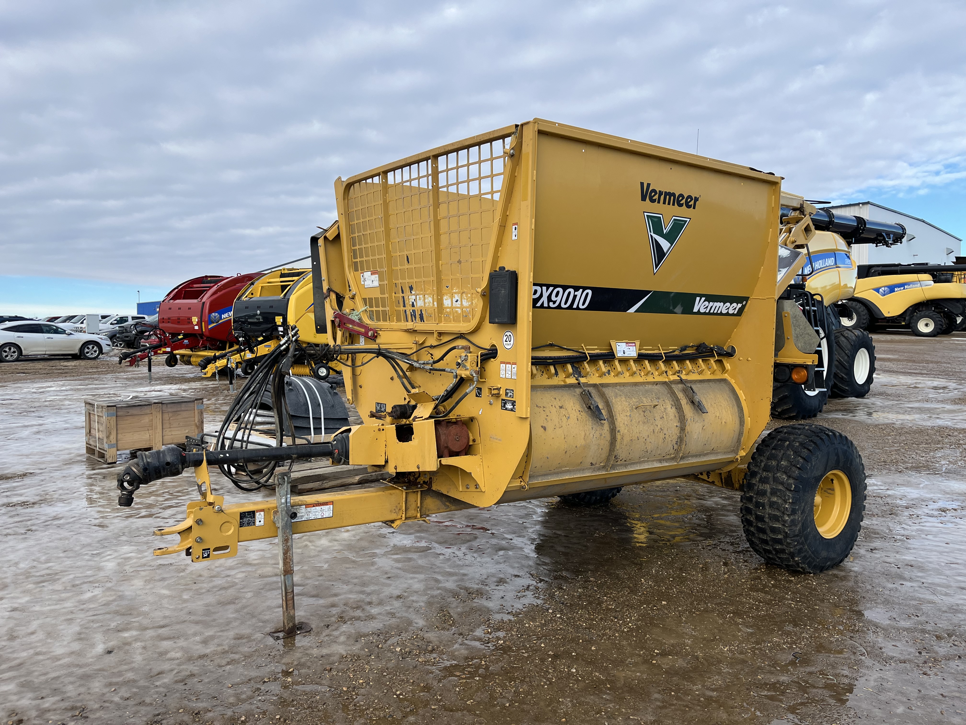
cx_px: 483
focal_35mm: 26
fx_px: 726
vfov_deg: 53.1
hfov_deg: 67.3
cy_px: 362
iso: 50
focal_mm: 5.1
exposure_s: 1/1497
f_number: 1.6
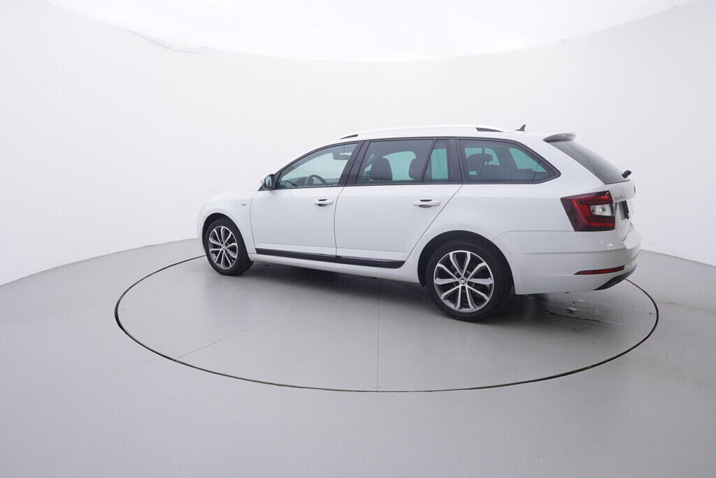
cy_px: 239
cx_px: 358
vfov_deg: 56.2
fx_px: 448
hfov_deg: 77.3
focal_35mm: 22
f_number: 5
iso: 200
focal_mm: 15
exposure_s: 1/80
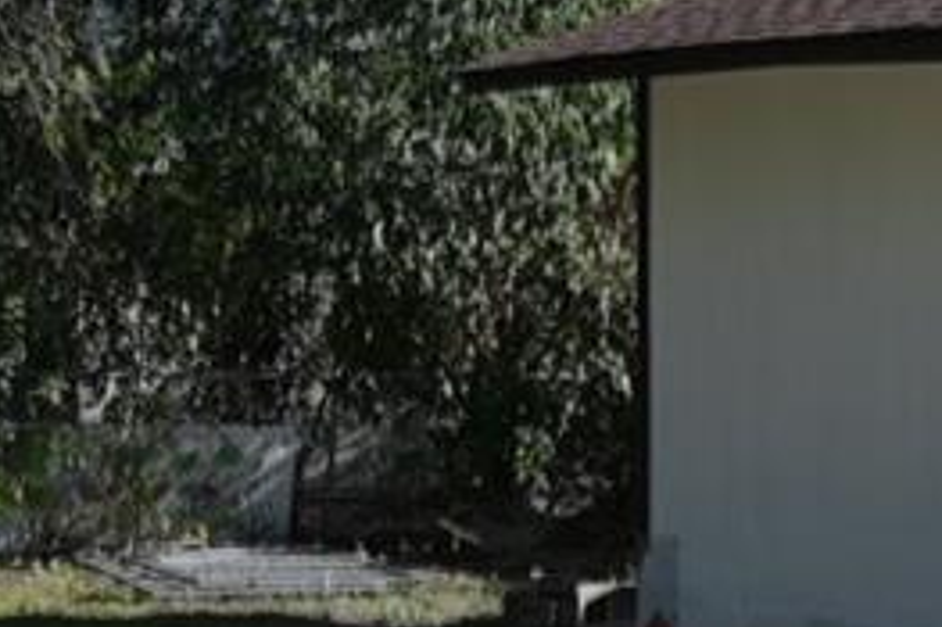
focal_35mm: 121
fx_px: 3161
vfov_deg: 11.0
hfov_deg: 16.9
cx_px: 559
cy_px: 829
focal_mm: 15.5
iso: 40
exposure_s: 1/100
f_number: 7.1
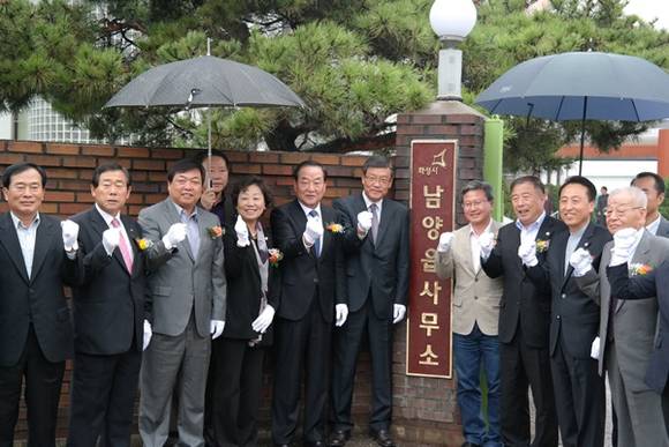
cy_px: 224
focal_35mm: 56
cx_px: 334
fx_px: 1041
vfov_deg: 24.2
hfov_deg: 35.6
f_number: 4.5
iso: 800
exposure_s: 1/60
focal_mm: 37
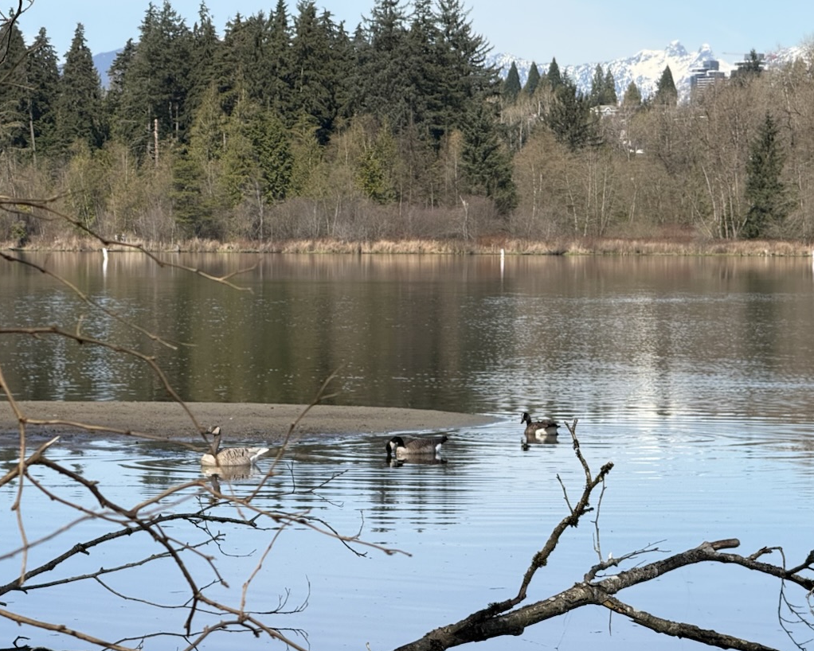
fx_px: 3036
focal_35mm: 126
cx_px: 401
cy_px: 327
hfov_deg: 15.3
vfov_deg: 12.2
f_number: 2.8
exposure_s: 1/1368
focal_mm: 15.66
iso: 50
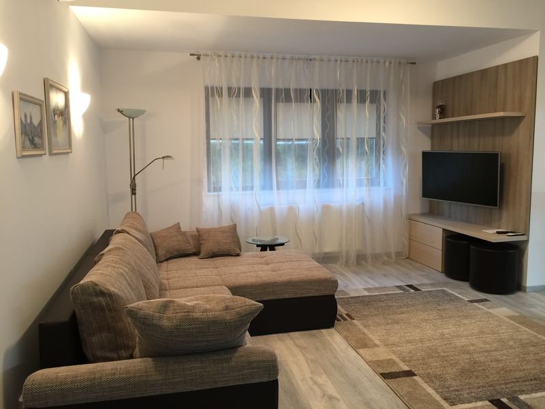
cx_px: 272
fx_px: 457
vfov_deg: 48.2
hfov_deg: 61.7
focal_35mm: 29
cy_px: 204
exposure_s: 1/17
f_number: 2.2
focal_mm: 4.15
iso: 40
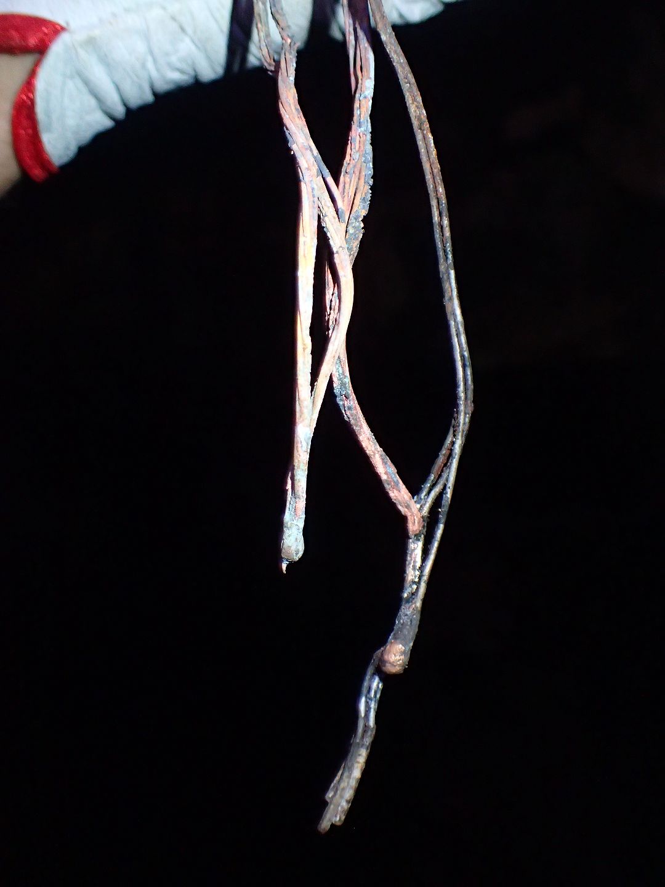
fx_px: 768
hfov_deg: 46.8
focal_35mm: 30
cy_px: 444
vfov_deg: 60.0
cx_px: 332
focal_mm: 5.5
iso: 800
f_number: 6.3
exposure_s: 1/30
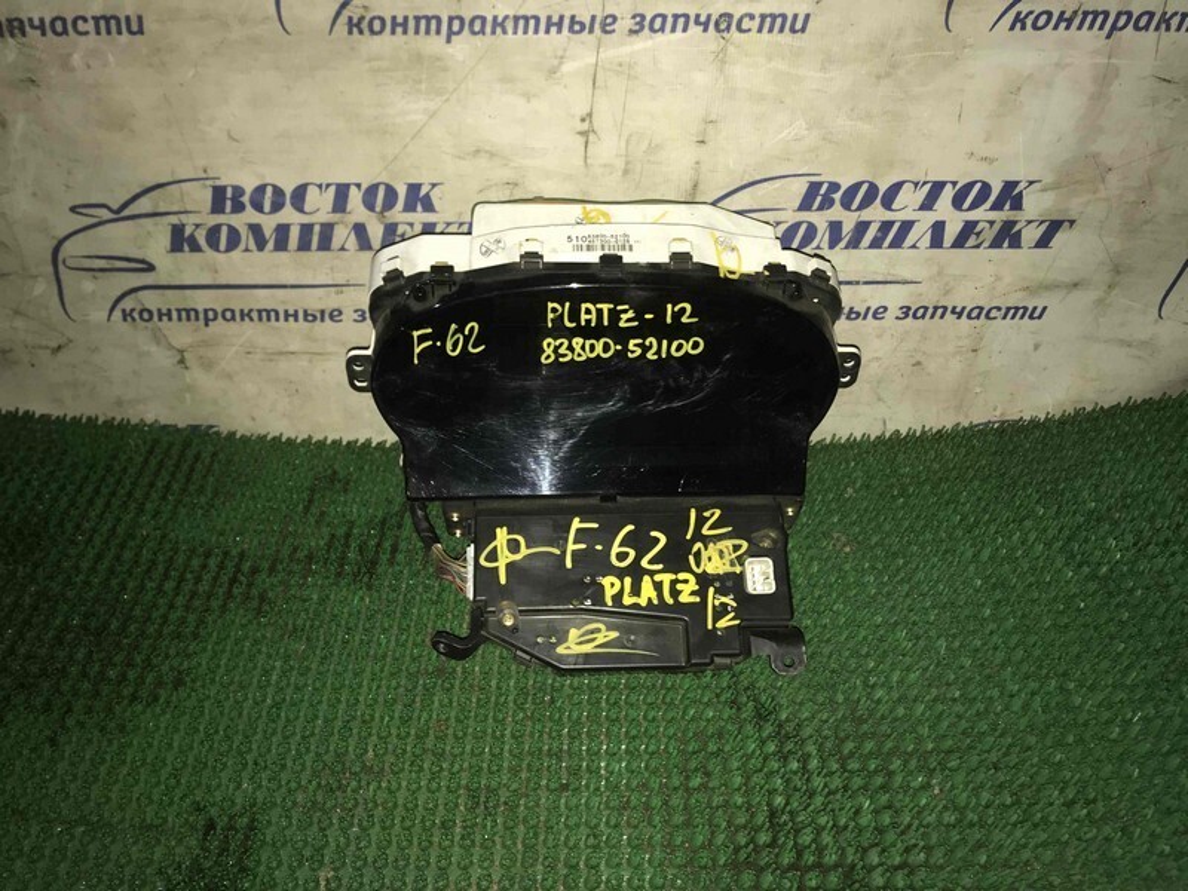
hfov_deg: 63.4
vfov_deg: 49.7
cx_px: 594
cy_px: 446
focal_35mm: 28
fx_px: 961
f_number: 1.8
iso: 25
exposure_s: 1/17
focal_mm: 3.99
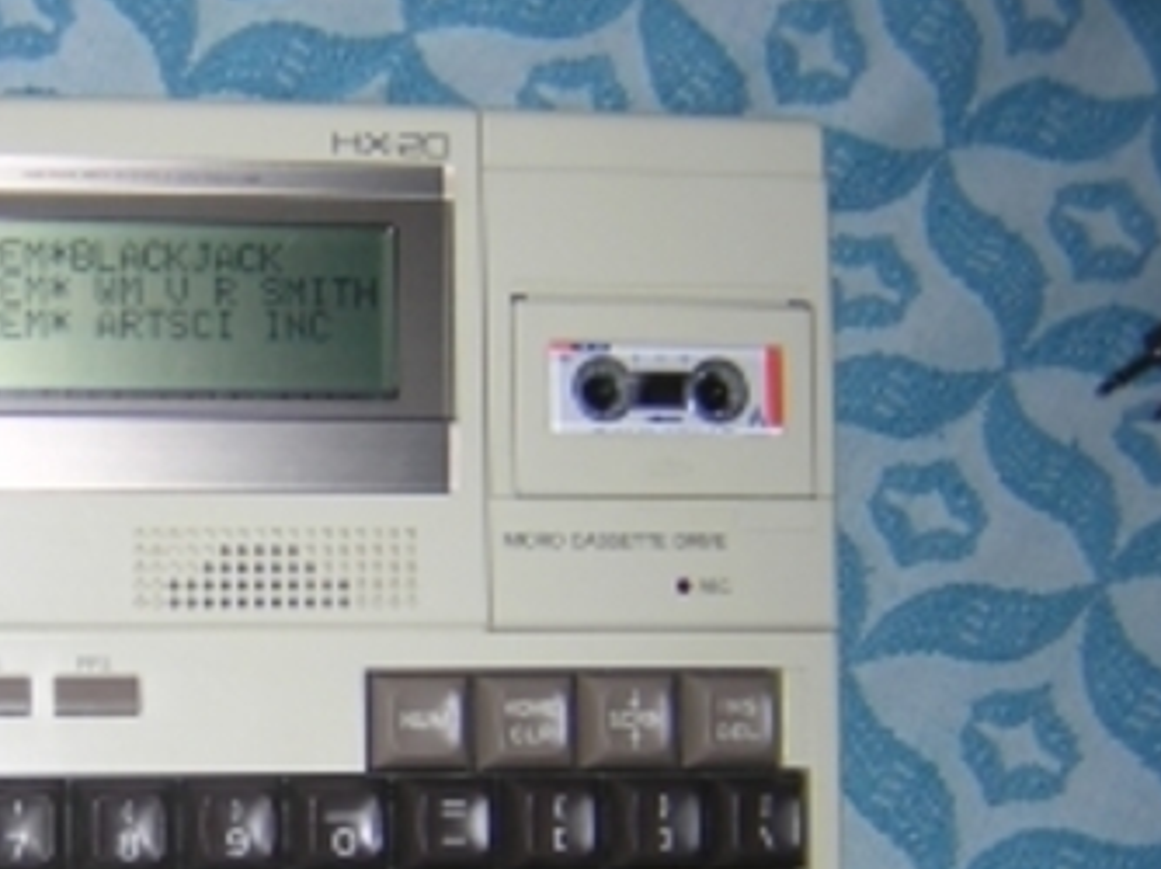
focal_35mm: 69
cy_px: 678
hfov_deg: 27.0
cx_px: 76
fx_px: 2313
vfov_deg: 21.1
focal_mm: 4.7
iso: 100
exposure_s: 1/60.1
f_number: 2.6
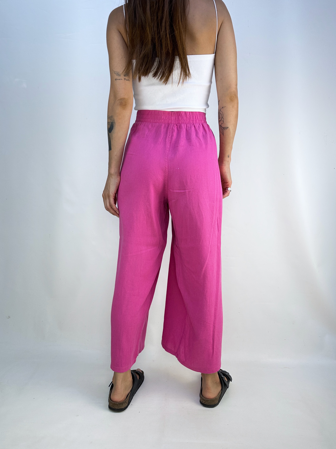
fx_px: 311
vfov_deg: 71.6
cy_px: 224
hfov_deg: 56.8
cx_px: 168
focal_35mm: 24
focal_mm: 6.86
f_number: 1.78
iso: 64
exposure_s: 1/211
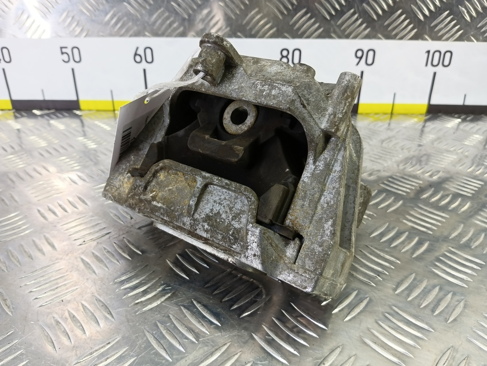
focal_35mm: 23
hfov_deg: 73.9
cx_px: 244
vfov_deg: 58.9
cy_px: 183
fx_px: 324
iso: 156
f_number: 1.6
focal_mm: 4.11
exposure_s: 1/50
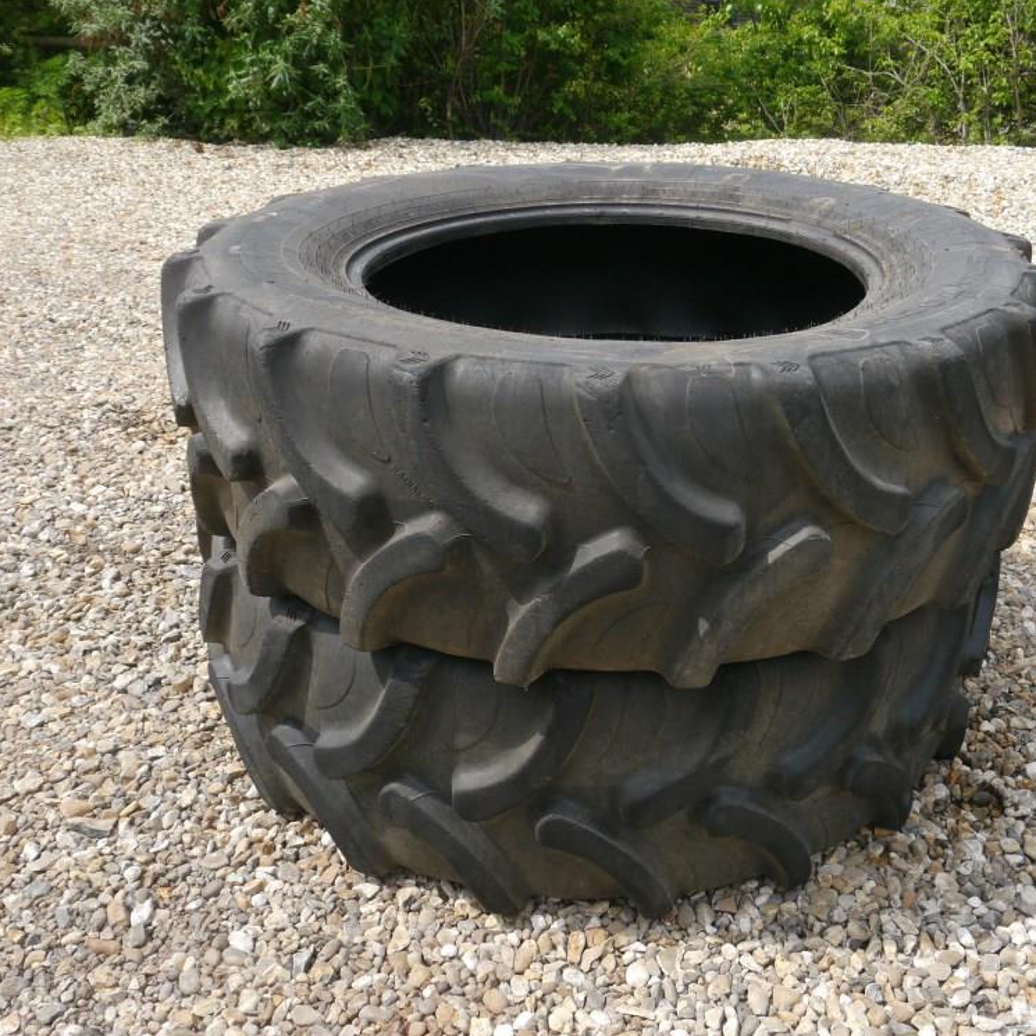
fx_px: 1151
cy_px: 530
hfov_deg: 48.0
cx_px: 652
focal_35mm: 34
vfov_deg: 48.4
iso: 160
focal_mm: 14
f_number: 6.3
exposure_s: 1/400
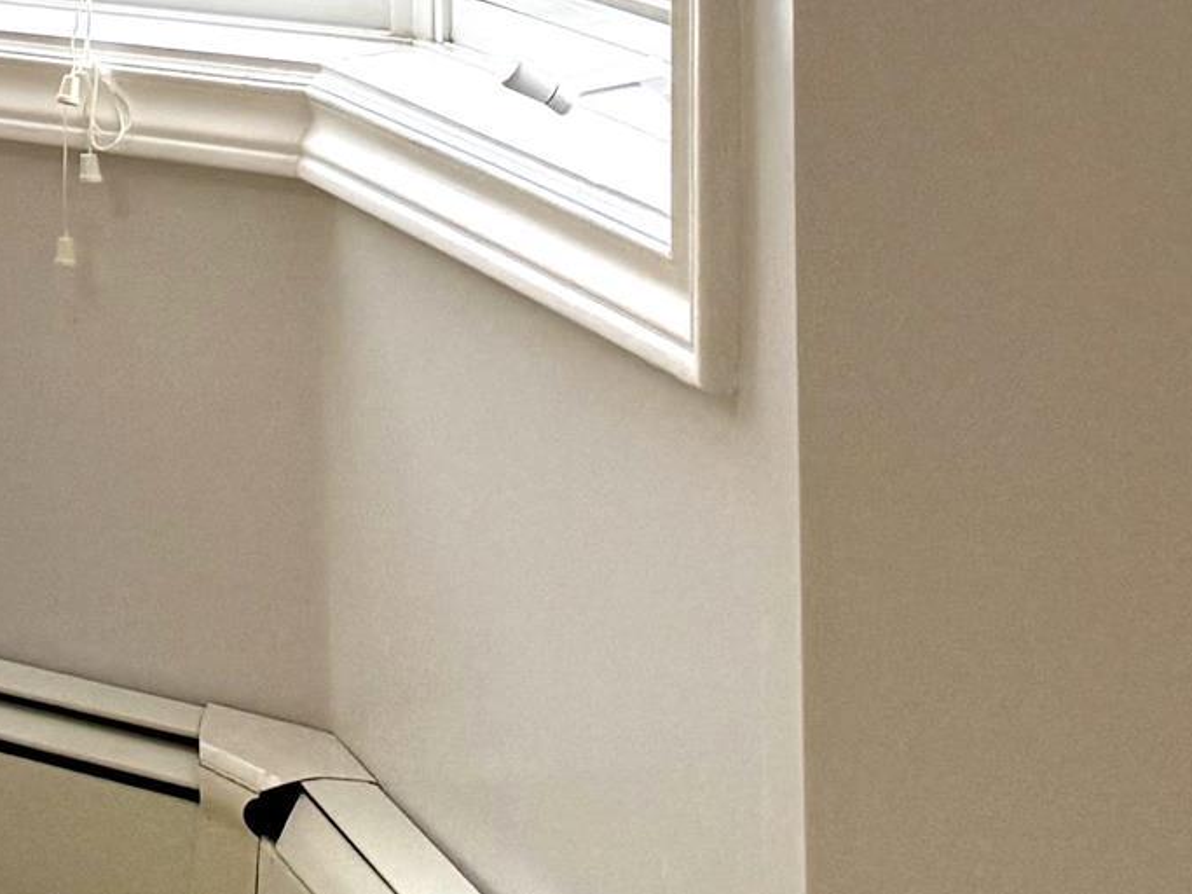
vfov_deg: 13.0
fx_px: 3718
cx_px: -1239
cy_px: -449
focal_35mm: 108
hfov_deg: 14.7
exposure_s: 1/555
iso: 100
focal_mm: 6.76
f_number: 1.78
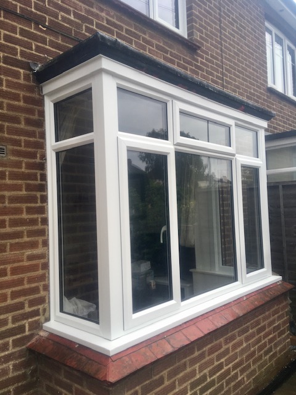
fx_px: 331
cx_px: 148
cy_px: 198
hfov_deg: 48.2
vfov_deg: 61.7
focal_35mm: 29
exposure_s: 1/183
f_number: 2.2
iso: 25
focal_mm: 4.15
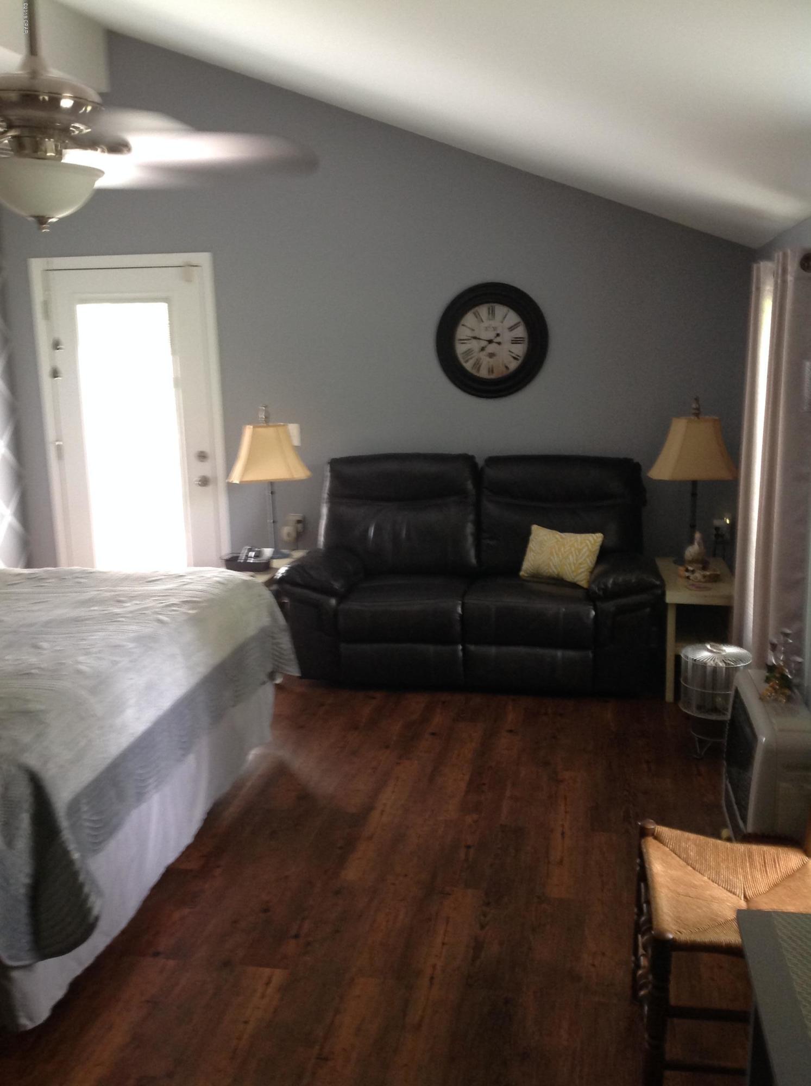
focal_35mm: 35
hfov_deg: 40.6
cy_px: 543
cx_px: 406
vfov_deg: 52.7
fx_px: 1097
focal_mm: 4.28
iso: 125
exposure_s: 1/15
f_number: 2.4
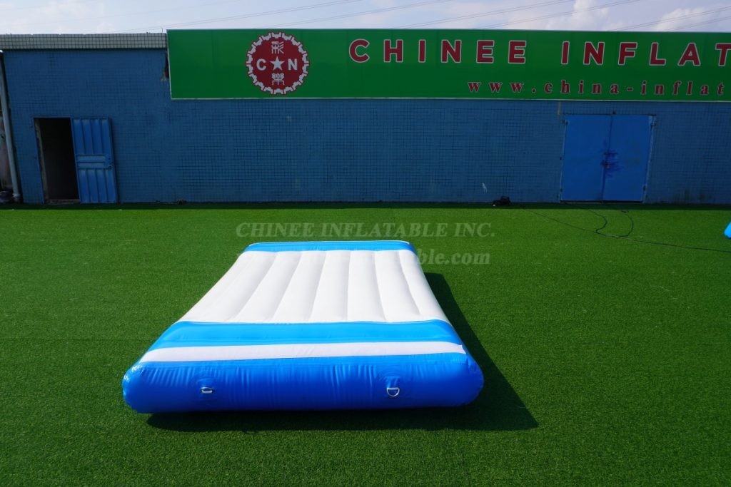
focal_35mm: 24
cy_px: 244
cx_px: 366
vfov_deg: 53.1
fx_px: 487
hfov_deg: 73.7
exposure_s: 1/200
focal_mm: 16
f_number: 10
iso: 100
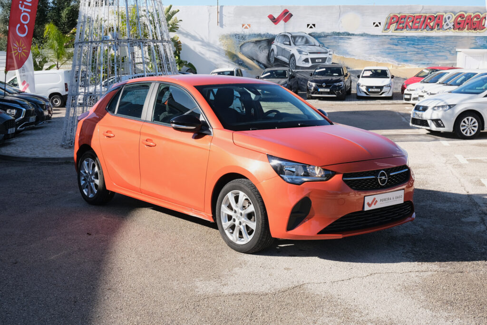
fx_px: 636
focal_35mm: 47
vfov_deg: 28.7
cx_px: 244
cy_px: 162
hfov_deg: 41.9
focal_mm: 31.4
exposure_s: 1/125
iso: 160
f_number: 9
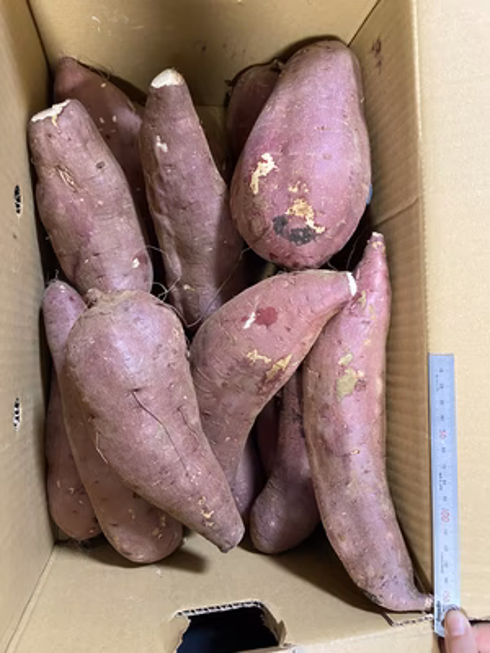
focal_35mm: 26
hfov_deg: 53.1
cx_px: 245
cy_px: 326
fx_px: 491
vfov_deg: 67.3
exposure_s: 1/50
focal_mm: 4.25
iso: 500
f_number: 1.8
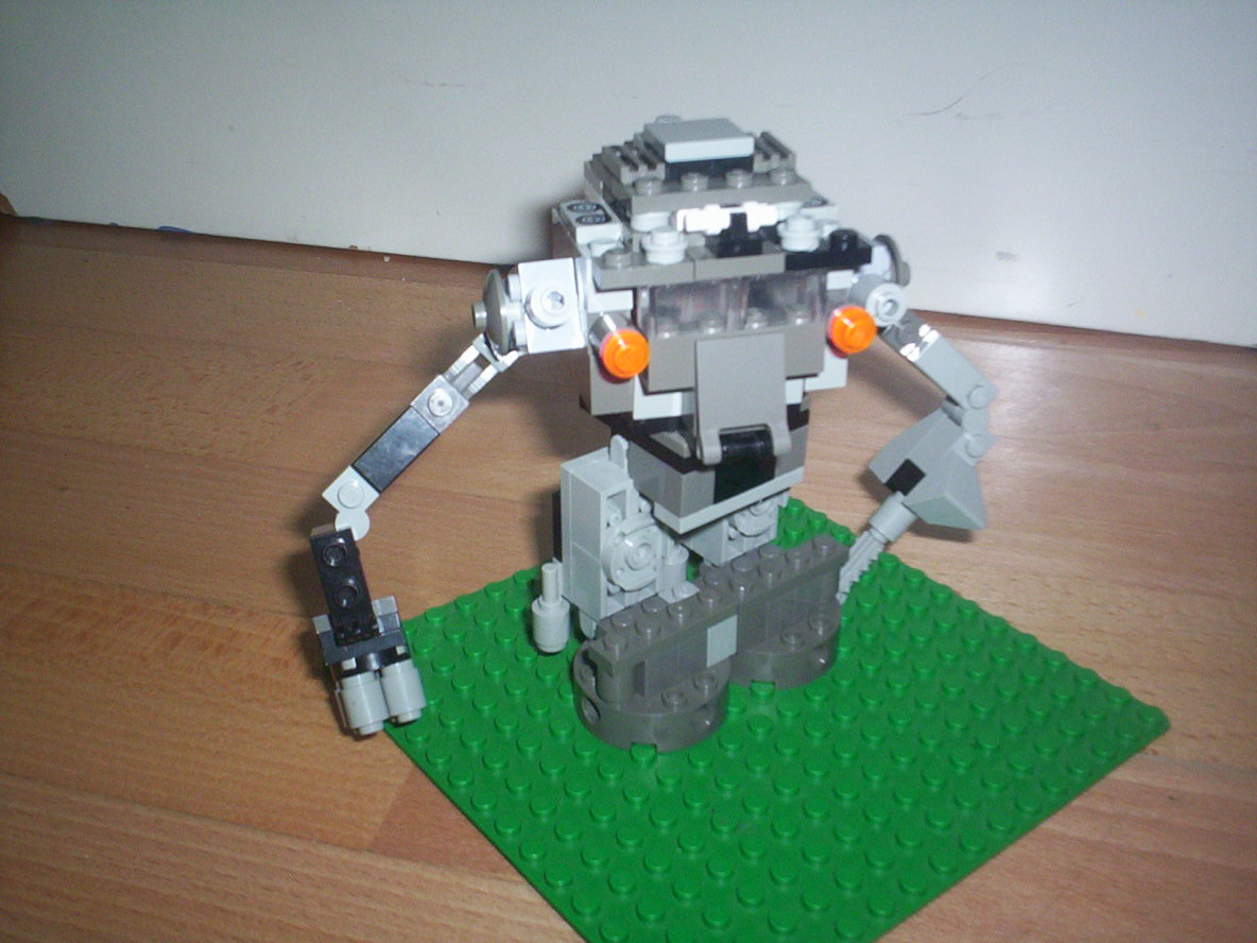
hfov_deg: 49.0
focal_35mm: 38
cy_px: 472
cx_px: 628
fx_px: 1380
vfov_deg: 37.7
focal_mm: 4.99
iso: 140
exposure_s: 1/60
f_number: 4.5
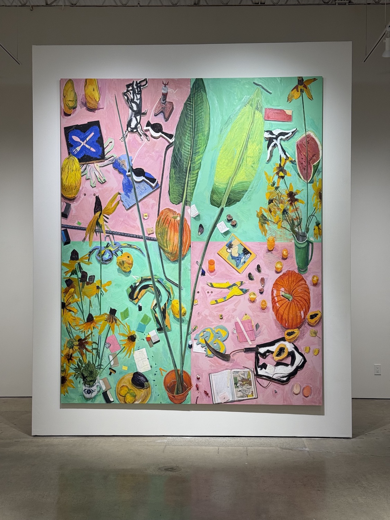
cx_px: 195
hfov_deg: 30.3
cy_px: 260
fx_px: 721
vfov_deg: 39.7
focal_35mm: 48
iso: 80
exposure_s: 1/120
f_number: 1.78
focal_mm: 6.76
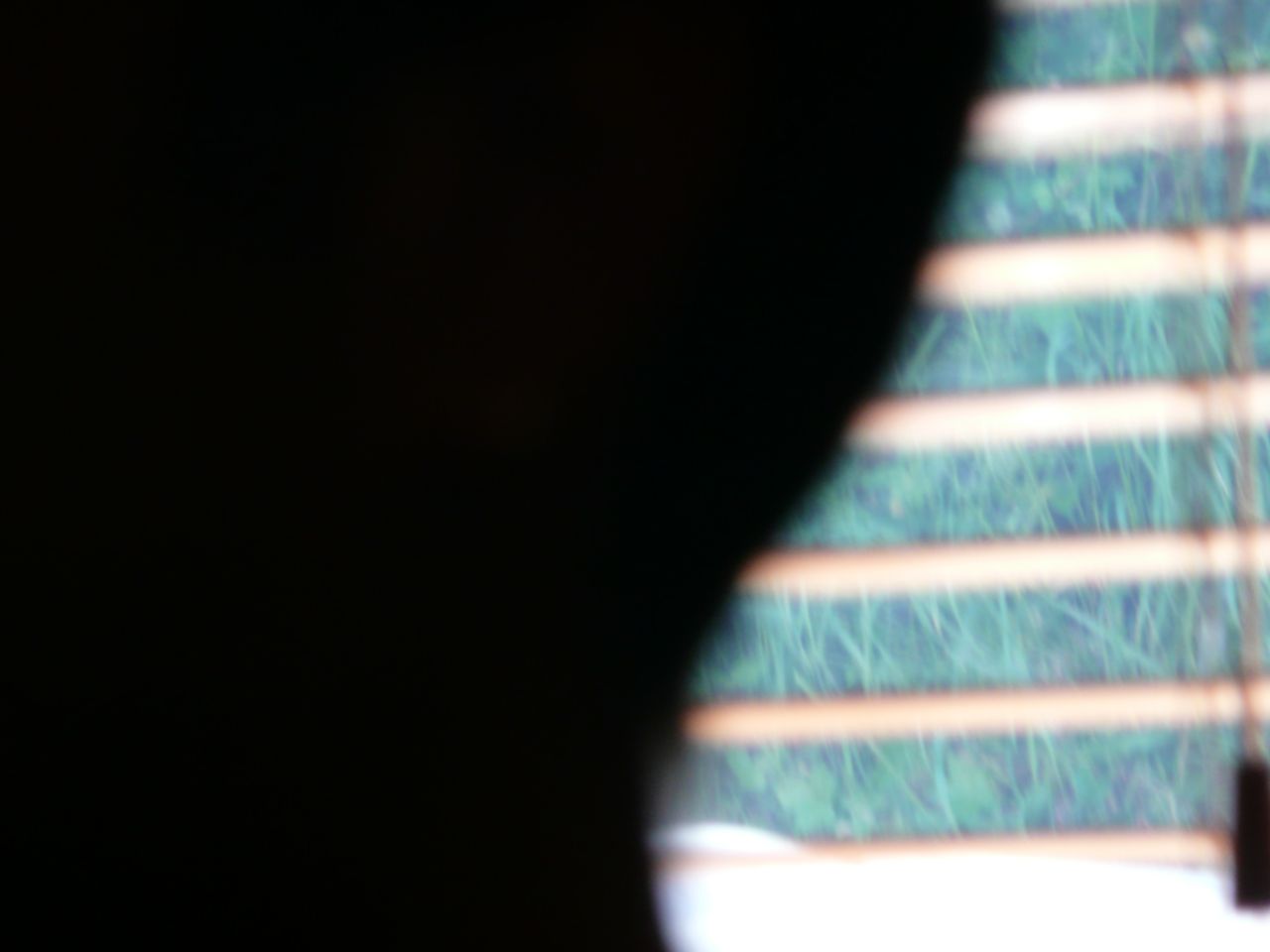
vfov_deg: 4.4
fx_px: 12327
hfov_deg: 5.9
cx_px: 635
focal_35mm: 336
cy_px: 476
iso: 125
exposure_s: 1/30
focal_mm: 46
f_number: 4.9
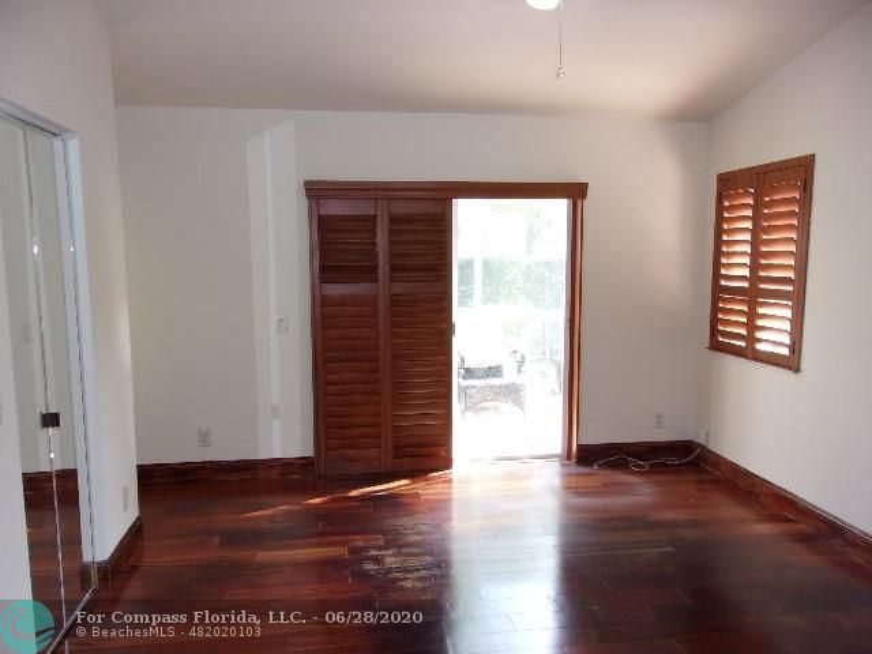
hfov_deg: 65.3
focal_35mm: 27
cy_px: 327
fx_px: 680
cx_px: 436
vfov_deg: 51.4
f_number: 3
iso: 117
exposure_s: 1/34
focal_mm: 4.9
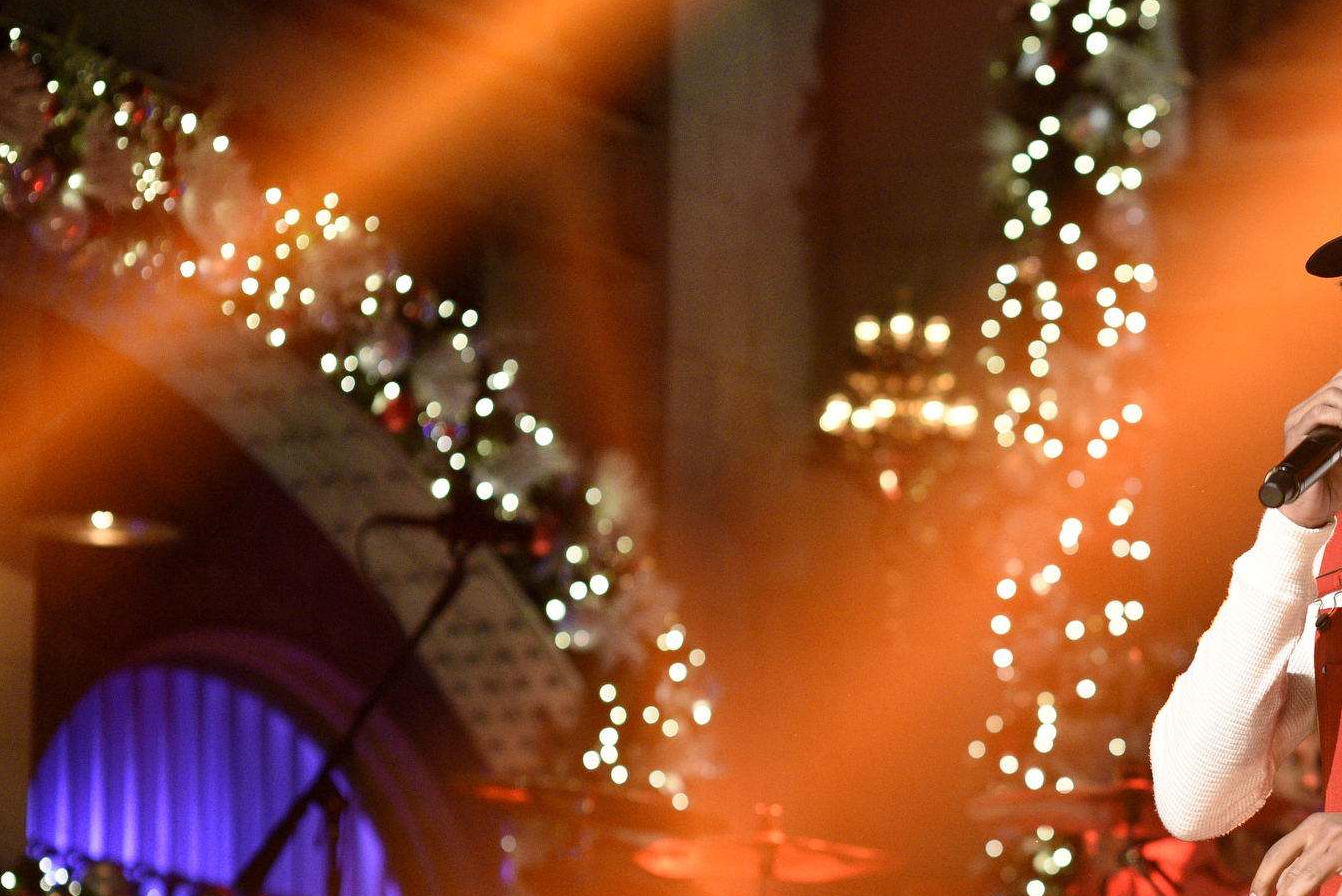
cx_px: 1419
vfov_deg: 7.2
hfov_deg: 10.7
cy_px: 870
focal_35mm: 190
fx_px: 7085
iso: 2500
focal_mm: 85
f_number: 3.5
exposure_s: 1/200
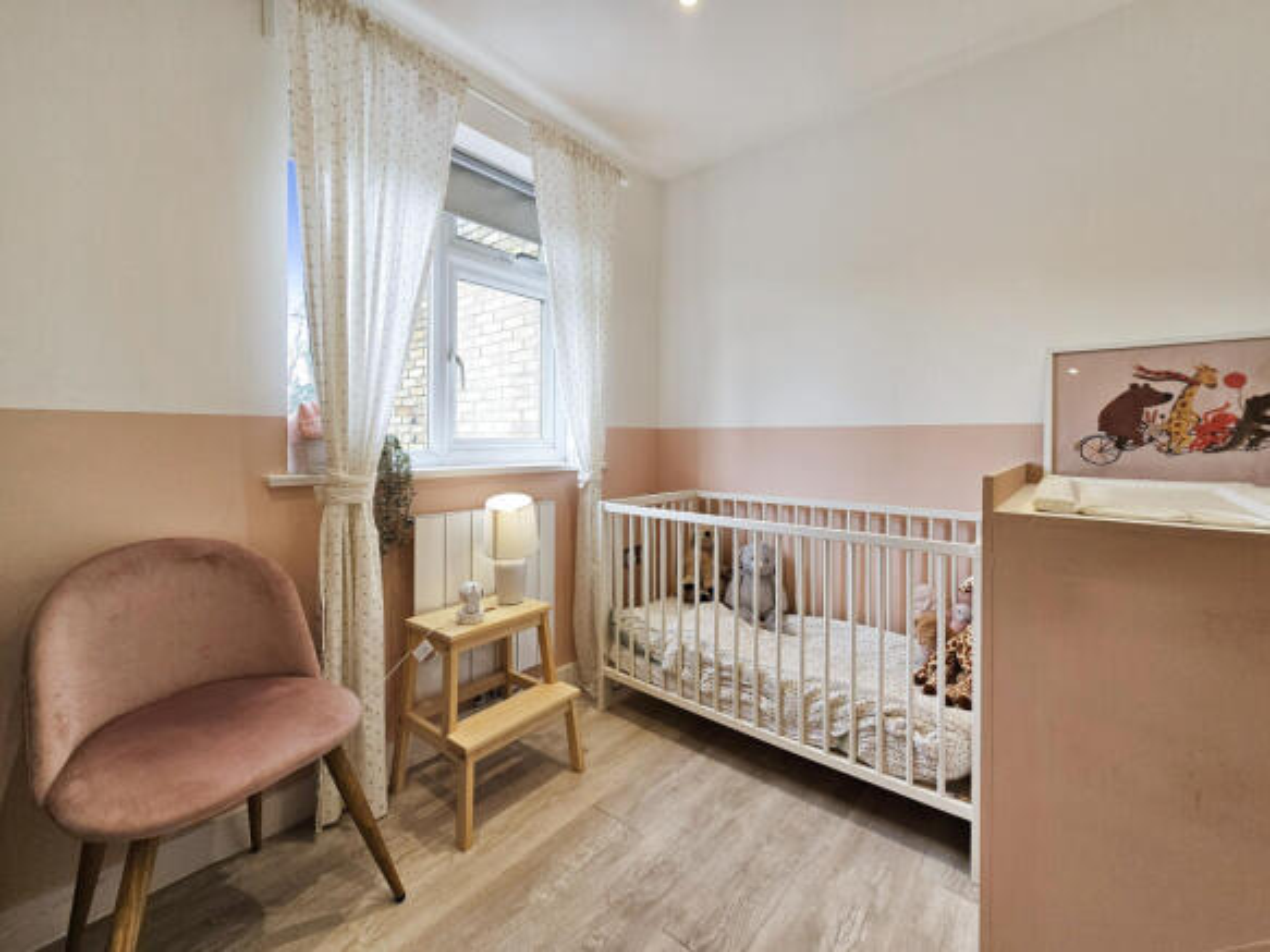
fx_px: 477
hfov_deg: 106.2
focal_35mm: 13
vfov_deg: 89.9
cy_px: 476
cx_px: 635
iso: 50
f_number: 2.2
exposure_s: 1/100
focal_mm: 2.2
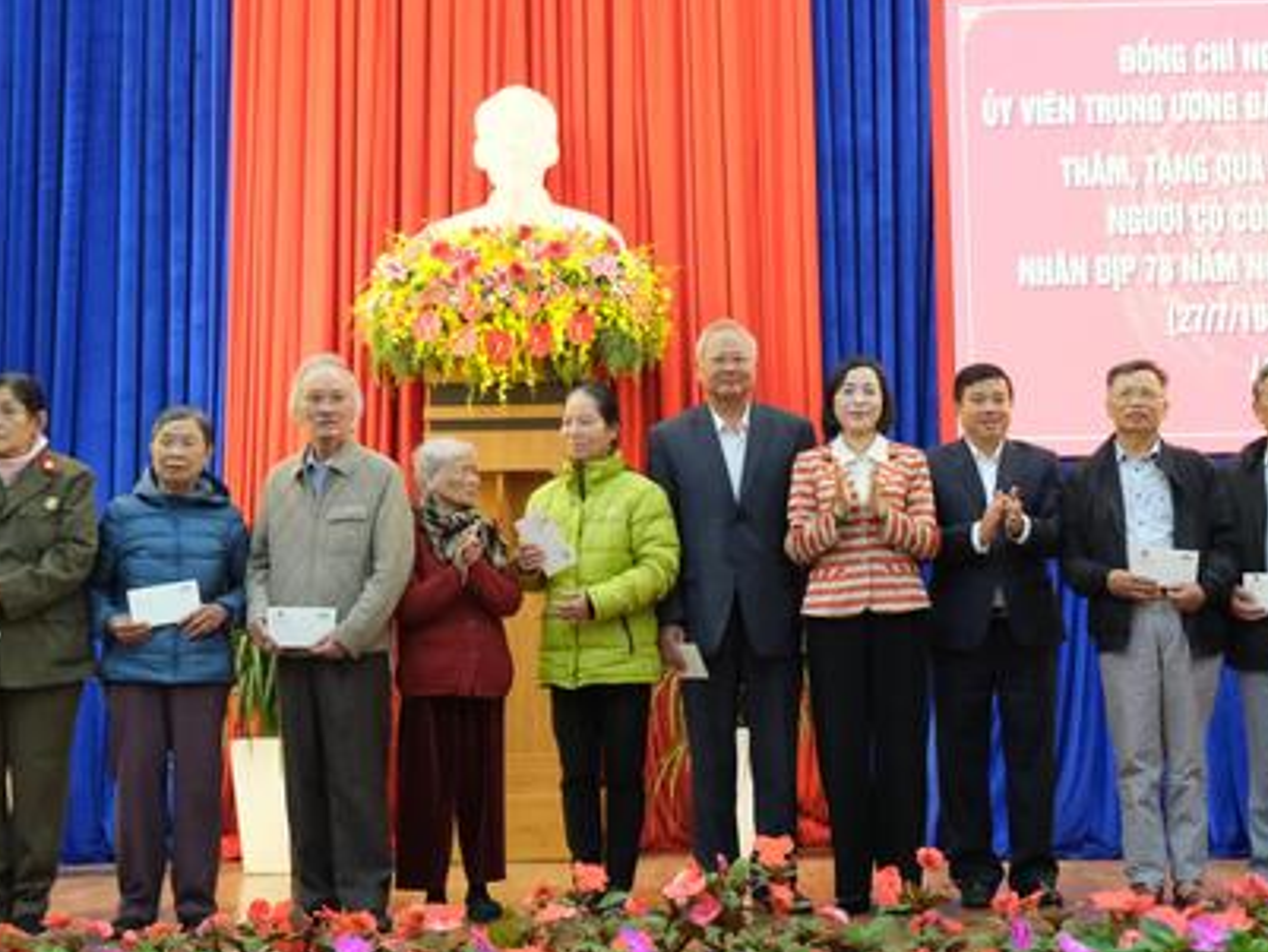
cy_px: 342
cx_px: 784
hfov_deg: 33.6
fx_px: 2089
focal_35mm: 57
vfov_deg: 25.6
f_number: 4
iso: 4000
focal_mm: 22.3
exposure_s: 1/100
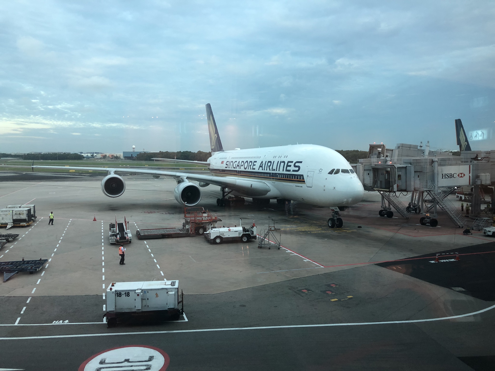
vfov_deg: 49.7
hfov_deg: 63.4
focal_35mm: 28
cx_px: 248
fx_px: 400
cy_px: 186
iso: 40
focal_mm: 4
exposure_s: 1/30
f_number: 1.8
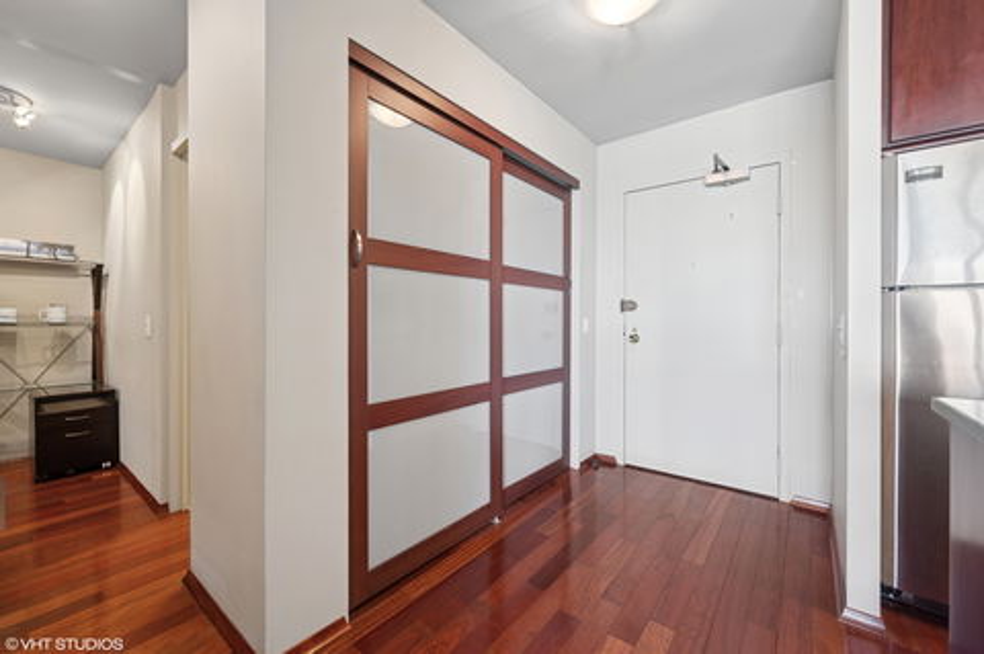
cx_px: 492
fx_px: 382
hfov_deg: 104.3
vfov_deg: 81.1
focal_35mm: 14
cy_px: 327
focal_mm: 14
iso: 200
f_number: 9.5
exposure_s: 1/3
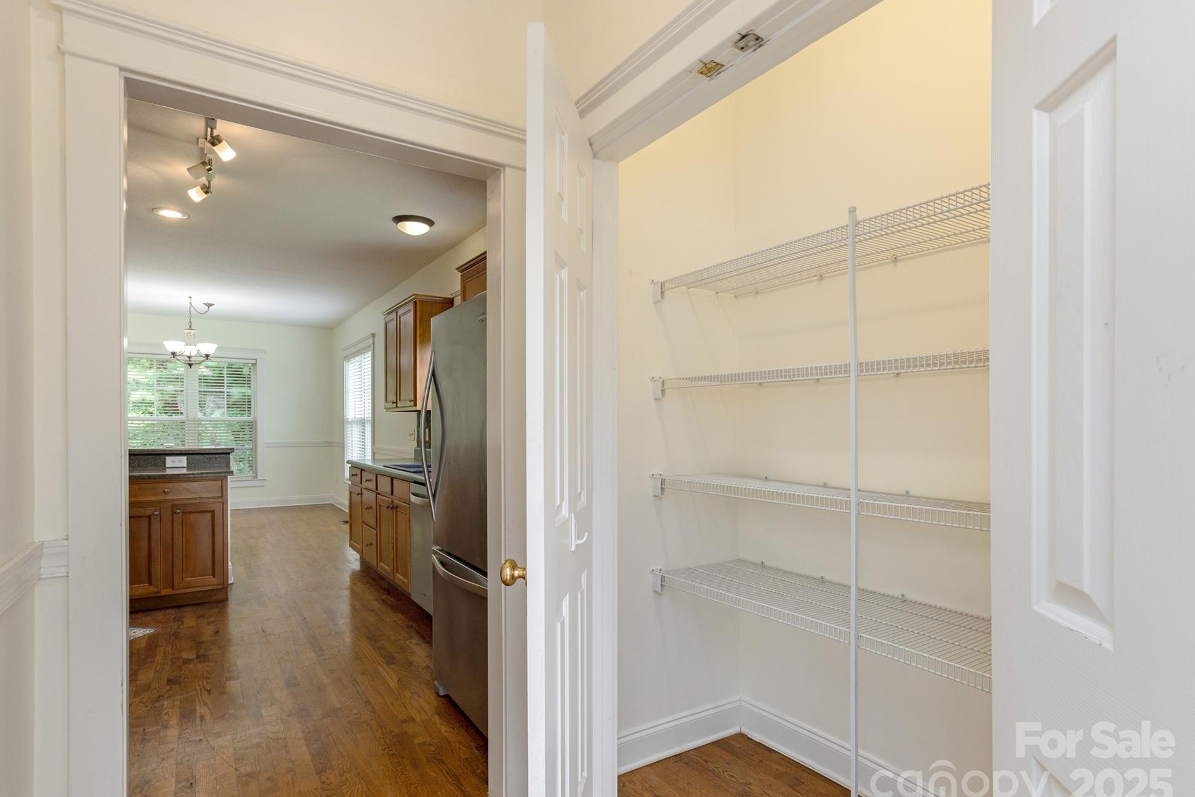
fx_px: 597
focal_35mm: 18
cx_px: 587
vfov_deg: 67.4
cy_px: 416
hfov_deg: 90.0
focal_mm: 17
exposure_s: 1/100
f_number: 7.1
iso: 320
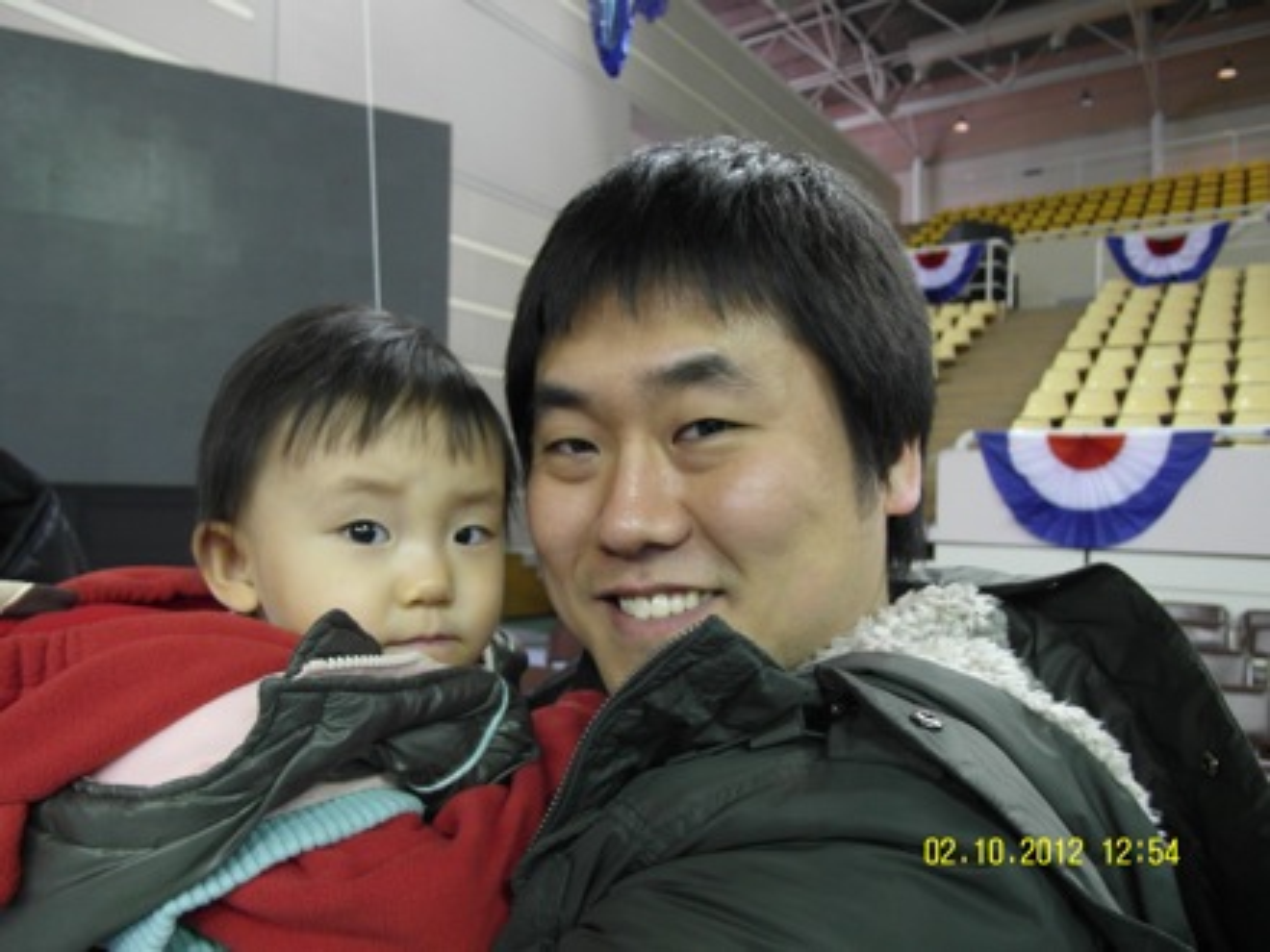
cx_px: 635
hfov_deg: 71.6
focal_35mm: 24
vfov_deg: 56.8
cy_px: 476
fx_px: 881
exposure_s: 1/30
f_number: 2.3
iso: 200
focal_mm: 5.2
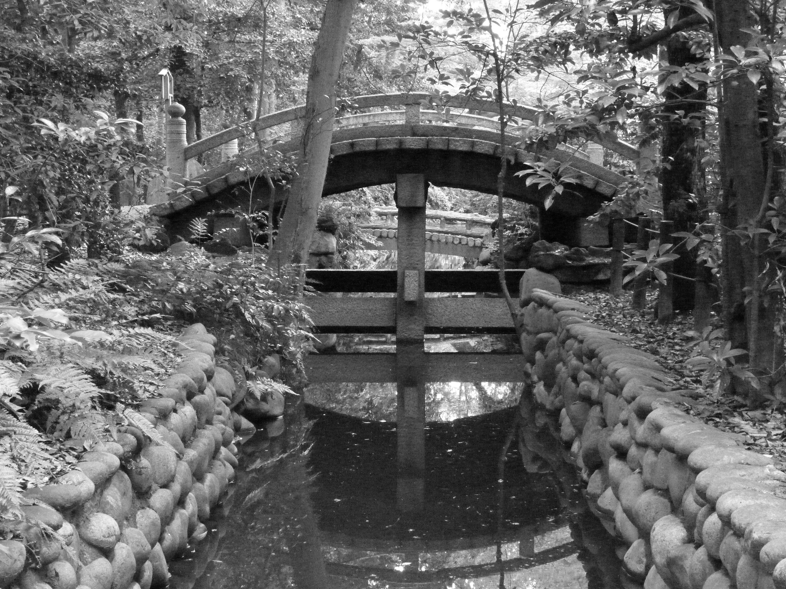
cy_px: 294
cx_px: 393
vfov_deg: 20.7
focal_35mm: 71
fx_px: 1612
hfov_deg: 27.4
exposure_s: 1/8
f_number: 4.8
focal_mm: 12.7
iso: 1600
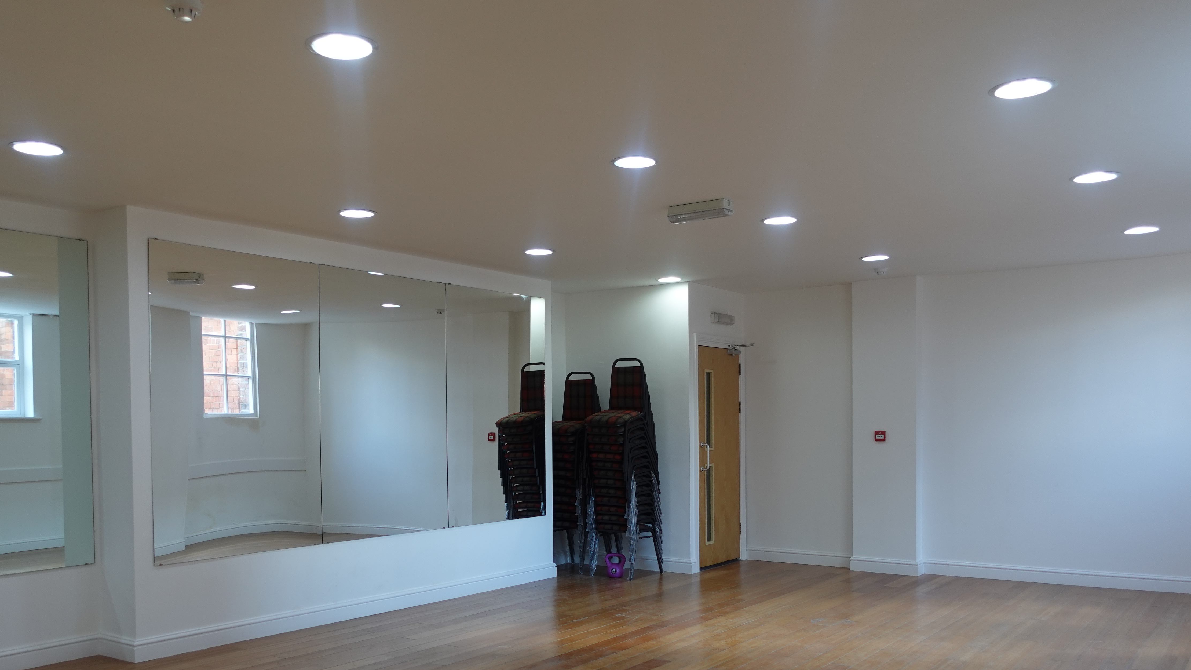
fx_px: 979
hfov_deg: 62.5
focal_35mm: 31
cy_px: 454
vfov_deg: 37.3
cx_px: 536
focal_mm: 9.4
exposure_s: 1/30
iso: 125
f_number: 2.5
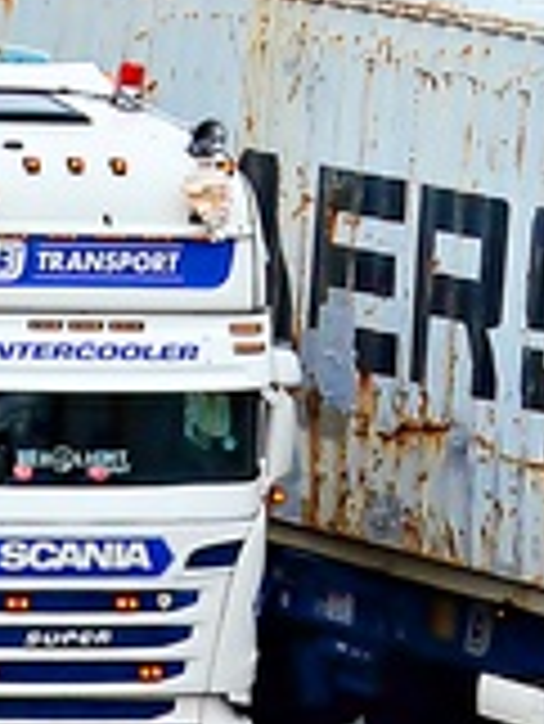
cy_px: 130
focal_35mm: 501
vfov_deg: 4.0
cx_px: 481
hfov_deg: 3.0
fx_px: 10484
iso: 1600
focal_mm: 70
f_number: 8
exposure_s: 1/500
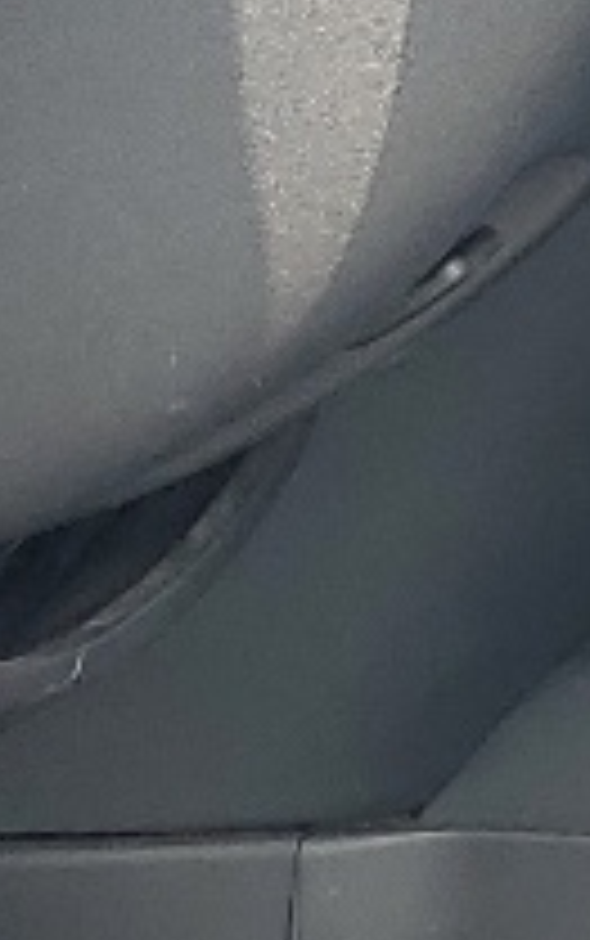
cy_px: 216
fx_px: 5417
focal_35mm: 211
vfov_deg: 9.9
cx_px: 2189
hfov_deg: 5.6
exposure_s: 1/400
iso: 50
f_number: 1.5
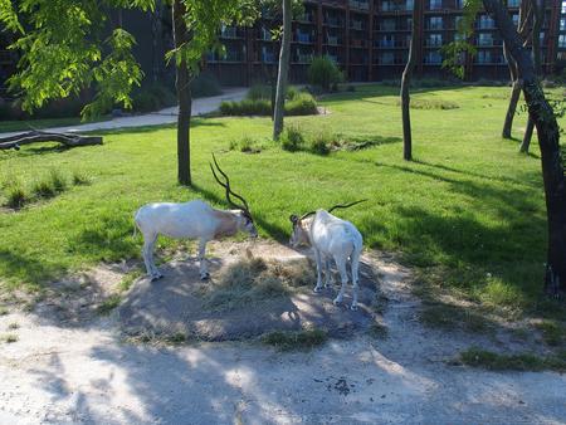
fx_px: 524
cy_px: 212
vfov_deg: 44.2
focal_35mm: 32
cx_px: 283
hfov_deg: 56.8
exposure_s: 1/400
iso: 100
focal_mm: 6.7
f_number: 3.5
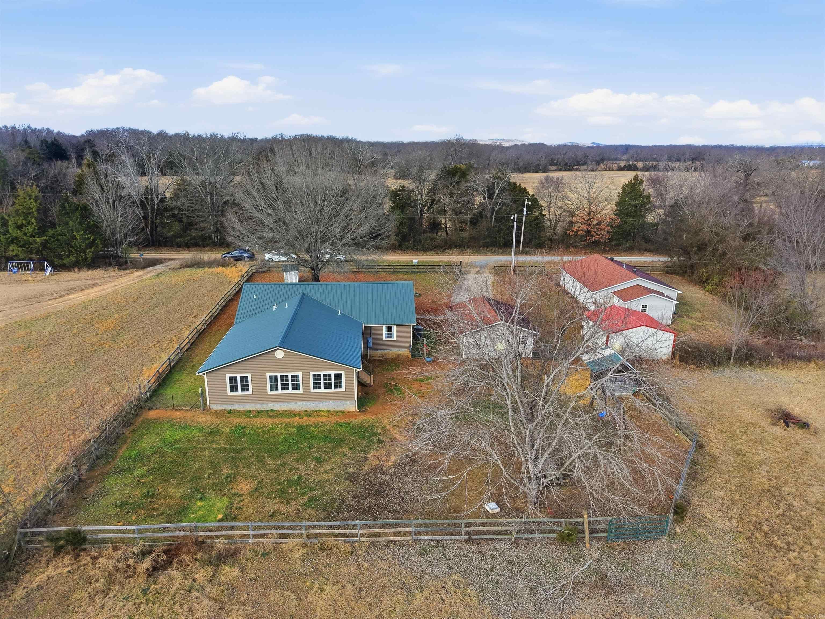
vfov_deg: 56.8
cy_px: 310
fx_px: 572
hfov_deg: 71.6
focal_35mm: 24
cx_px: 412
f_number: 1.8
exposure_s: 1/4000
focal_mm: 8.7
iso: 310
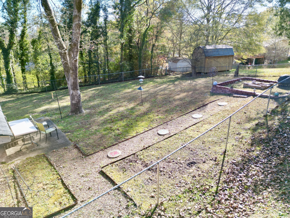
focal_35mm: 24
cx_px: 145
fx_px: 201
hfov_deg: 71.6
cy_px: 109
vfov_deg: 56.8
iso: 200
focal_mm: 6.72
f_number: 1.7
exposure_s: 1/725
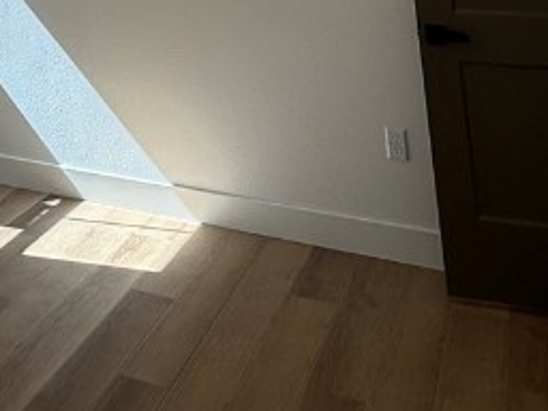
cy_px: -317
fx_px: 887
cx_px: -4
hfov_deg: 31.6
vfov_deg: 19.7
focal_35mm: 56
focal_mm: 2.22
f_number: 2.2
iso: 50
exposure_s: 1/187
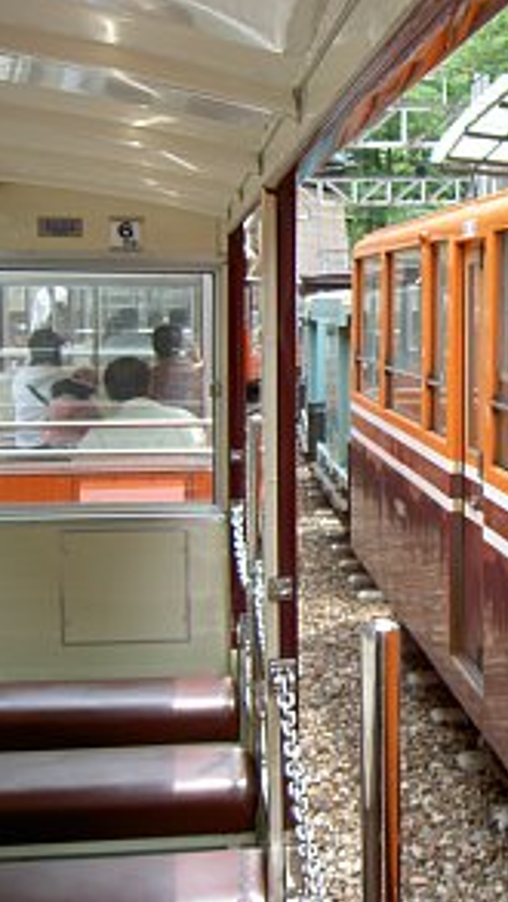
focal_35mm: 58
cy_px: 453
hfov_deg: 19.5
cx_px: 607
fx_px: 1388
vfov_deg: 36.0
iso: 50
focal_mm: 8
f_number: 2.8
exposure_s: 1/100
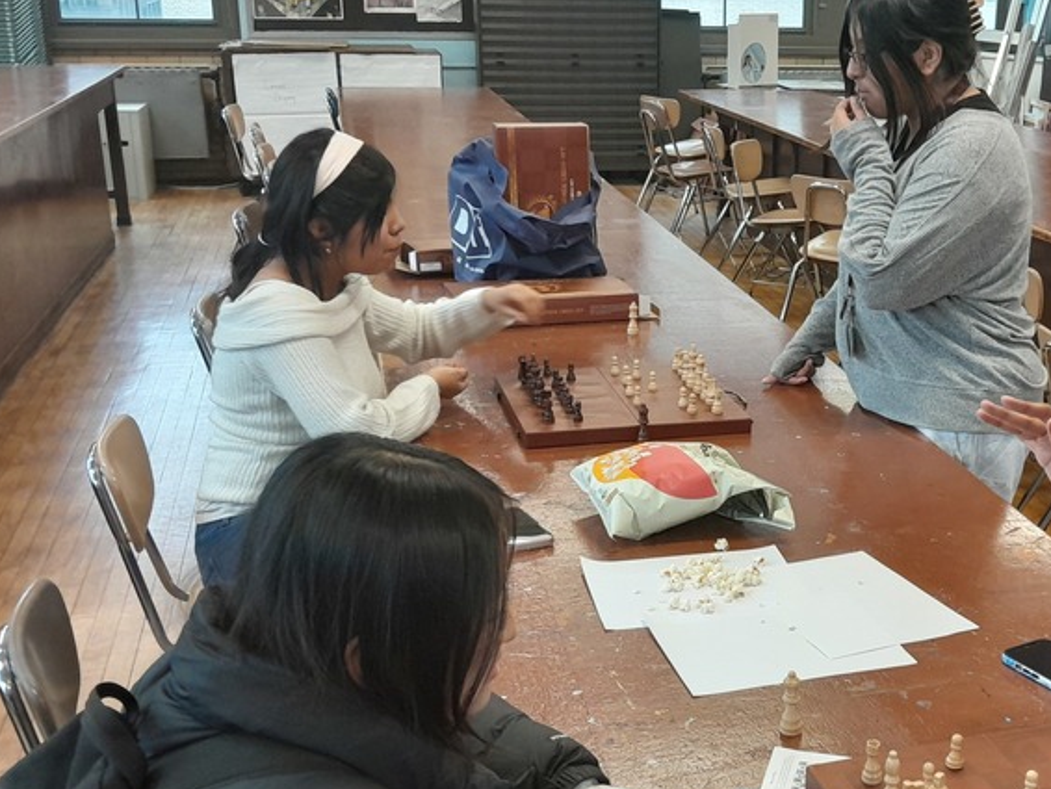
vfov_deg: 30.7
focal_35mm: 47
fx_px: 1428
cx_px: 759
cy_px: 516
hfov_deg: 39.6
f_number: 1.8
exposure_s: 1/60
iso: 320
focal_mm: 3.98
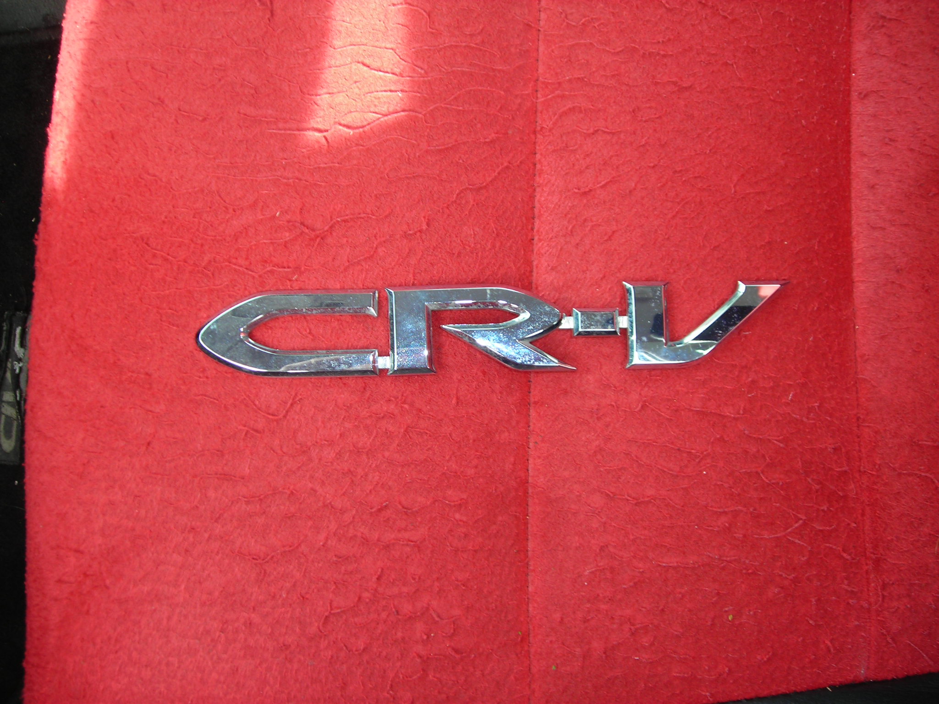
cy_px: 352
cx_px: 470
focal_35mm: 38
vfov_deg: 37.7
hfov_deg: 49.0
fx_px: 1031
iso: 50
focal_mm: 6.3
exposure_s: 1/30
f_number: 3.2
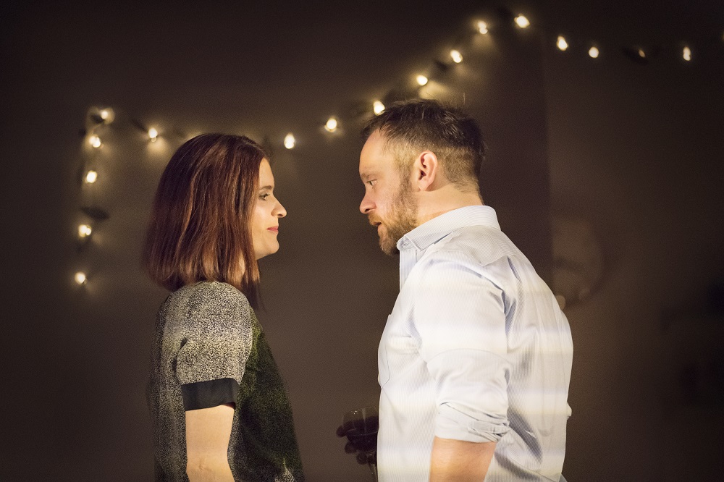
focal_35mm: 156
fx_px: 3136
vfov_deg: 8.8
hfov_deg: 13.2
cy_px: 241
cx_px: 362
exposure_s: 1/500
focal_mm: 156
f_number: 2.8
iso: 6400
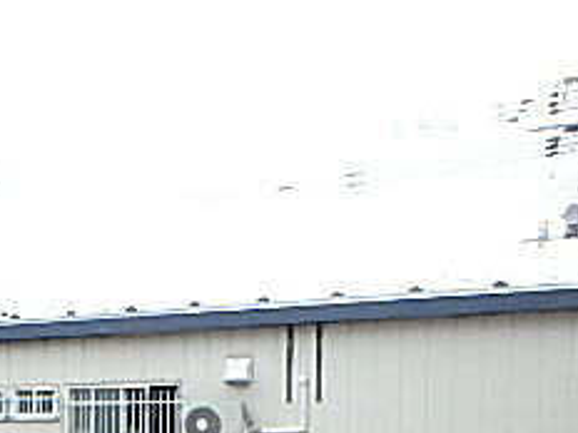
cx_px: -100
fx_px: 968
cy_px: 518
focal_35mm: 58
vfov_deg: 23.2
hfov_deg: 29.1
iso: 125
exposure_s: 1/320
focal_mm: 3.7
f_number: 3.5
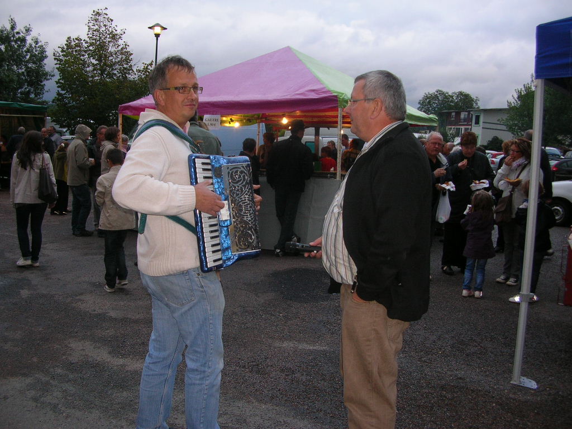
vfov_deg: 40.7
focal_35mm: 35
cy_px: 214
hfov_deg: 52.6
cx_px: 286
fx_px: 578
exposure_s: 1/60.1
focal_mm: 5.8
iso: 67
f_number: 2.8
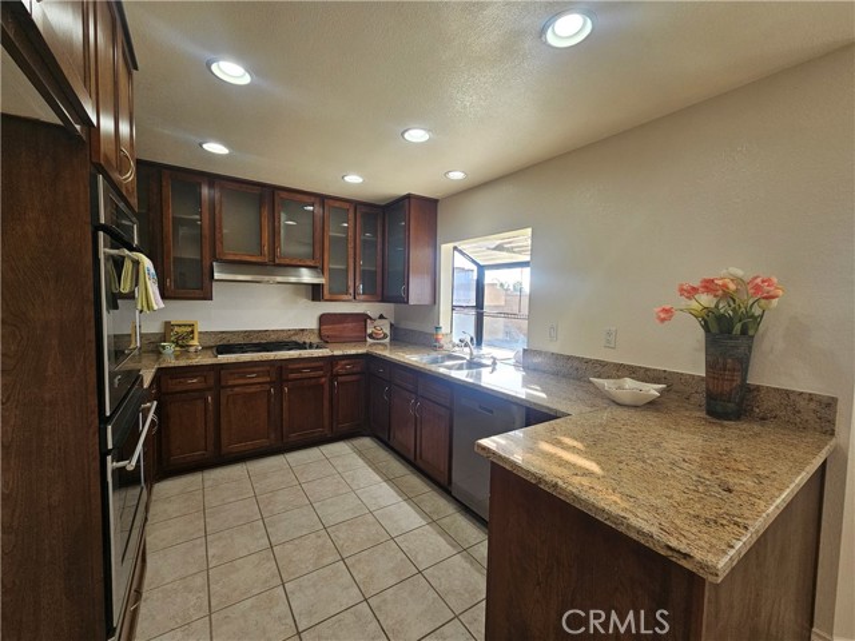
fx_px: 321
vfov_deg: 89.9
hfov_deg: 106.2
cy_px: 320
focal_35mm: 13
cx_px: 428
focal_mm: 2.2
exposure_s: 1/120
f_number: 2.2
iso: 64
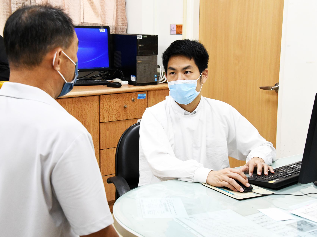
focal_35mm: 57
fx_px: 522
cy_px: 117
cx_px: 149
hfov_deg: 33.8
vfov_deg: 25.7
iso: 6400
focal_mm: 52
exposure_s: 1/160
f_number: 8
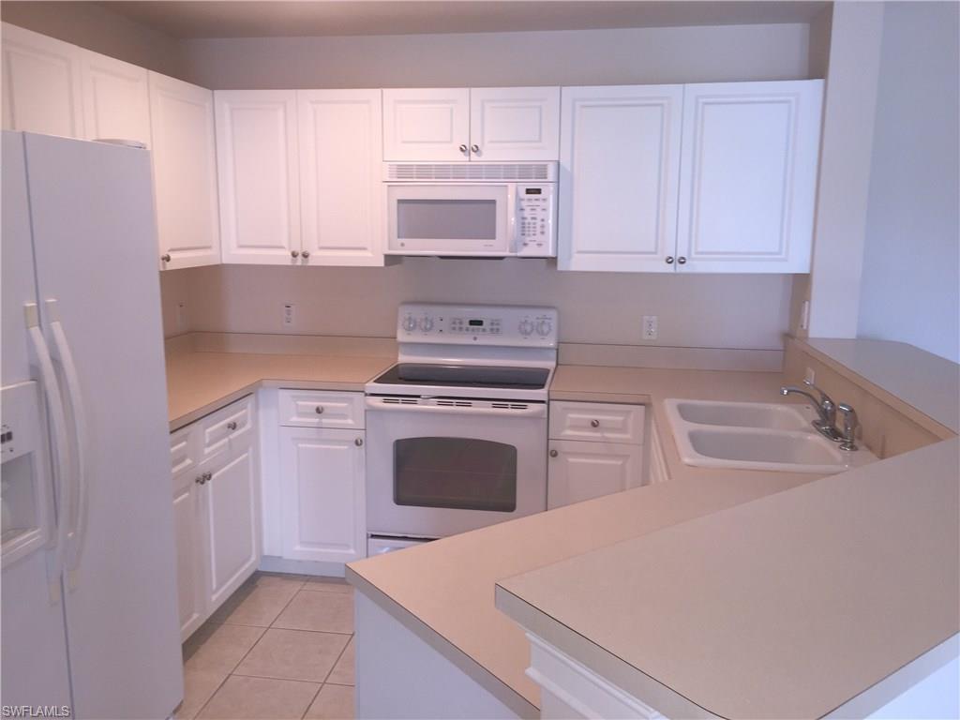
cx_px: 480
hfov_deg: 61.7
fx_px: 804
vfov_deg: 48.2
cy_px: 360
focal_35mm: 29
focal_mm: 4.15
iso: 40
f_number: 2.2
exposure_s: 1/30
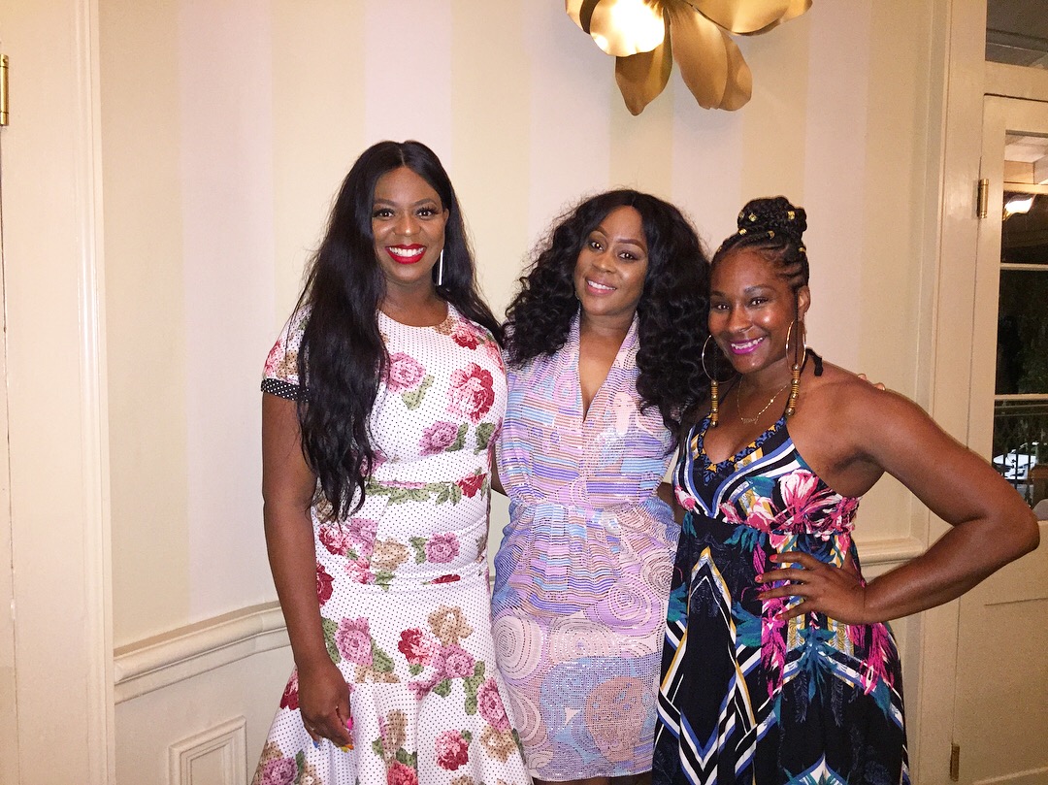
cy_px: 392
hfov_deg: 61.7
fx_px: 878
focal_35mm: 29
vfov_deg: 48.2
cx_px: 524
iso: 200
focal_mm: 4.15
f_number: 2.2
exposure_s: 1/16
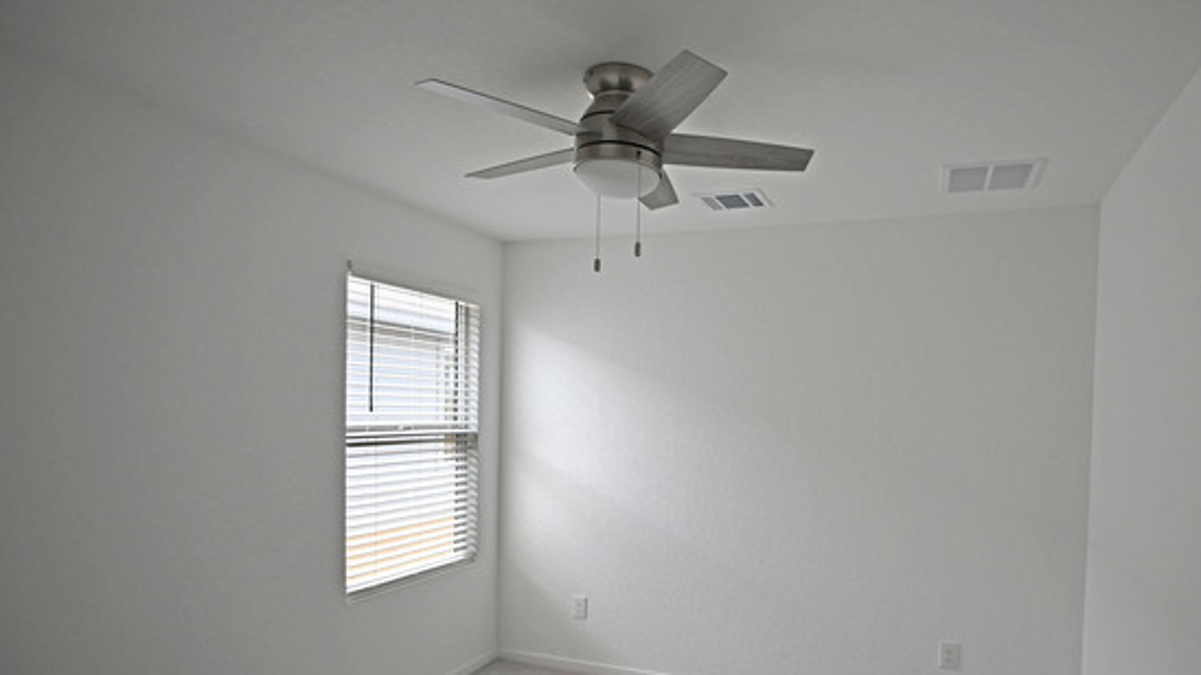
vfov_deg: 51.2
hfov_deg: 80.6
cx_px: 699
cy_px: 397
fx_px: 700
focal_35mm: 22
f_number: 3.5
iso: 90
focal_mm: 12
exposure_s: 1/20
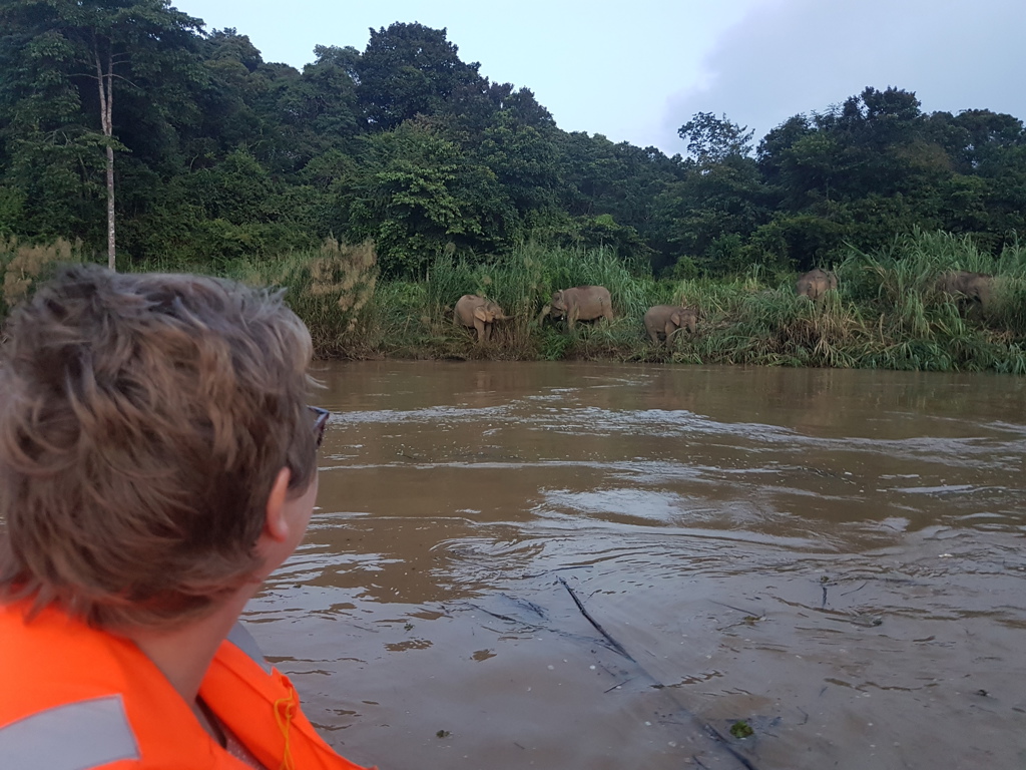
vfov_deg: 53.1
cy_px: 385
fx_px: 771
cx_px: 513
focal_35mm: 26
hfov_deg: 67.3
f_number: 1.7
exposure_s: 1/50
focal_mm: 4.2
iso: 160
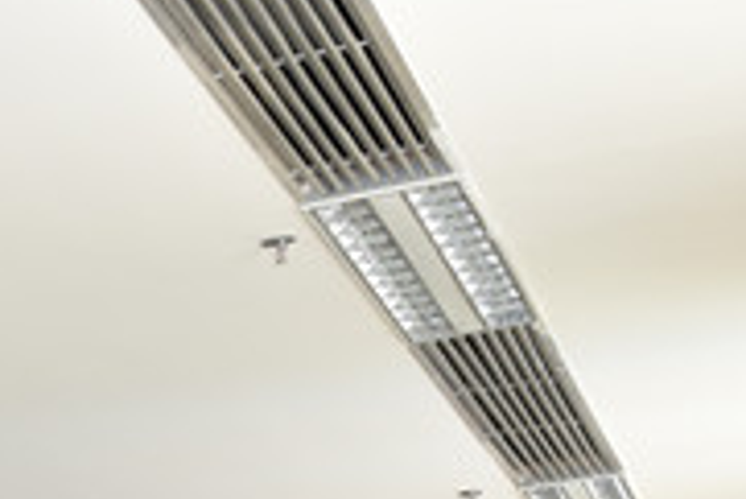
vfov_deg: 10.3
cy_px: 973
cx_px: -616
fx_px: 2551
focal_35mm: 123
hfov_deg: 14.5
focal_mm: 27
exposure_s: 1/80
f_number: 4.5
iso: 800
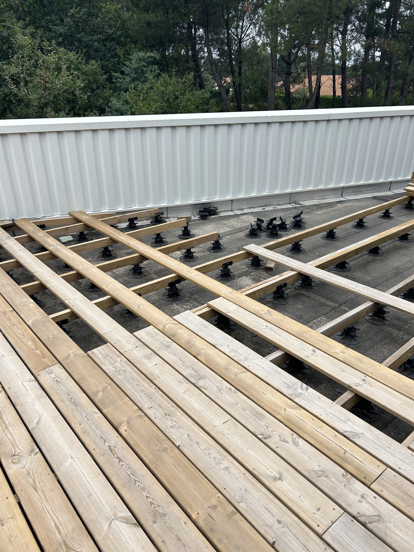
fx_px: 415
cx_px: 207
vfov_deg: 67.3
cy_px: 276
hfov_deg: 53.1
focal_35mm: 26
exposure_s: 1/2045
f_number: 1.5
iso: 50
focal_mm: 5.7
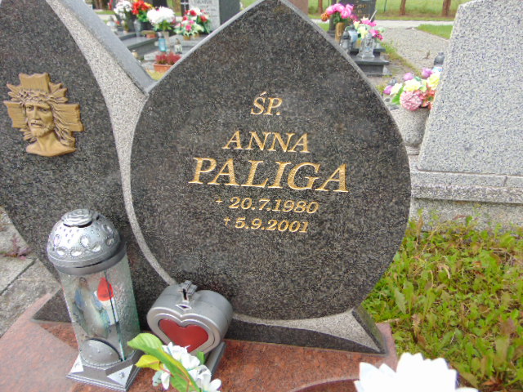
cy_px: 196
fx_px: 378
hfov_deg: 69.4
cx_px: 262
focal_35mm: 25
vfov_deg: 54.9
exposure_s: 1/400
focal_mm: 4.5
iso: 80
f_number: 7.7
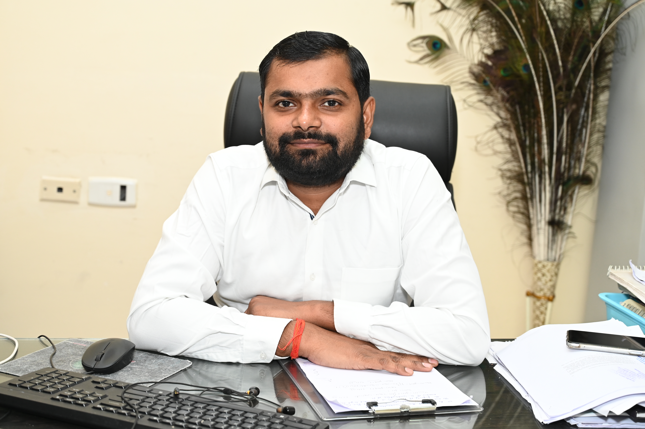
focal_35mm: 50
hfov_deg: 39.6
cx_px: 322
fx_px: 895
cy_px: 214
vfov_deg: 27.0
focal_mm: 50
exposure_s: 1/125
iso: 1000
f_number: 4.5
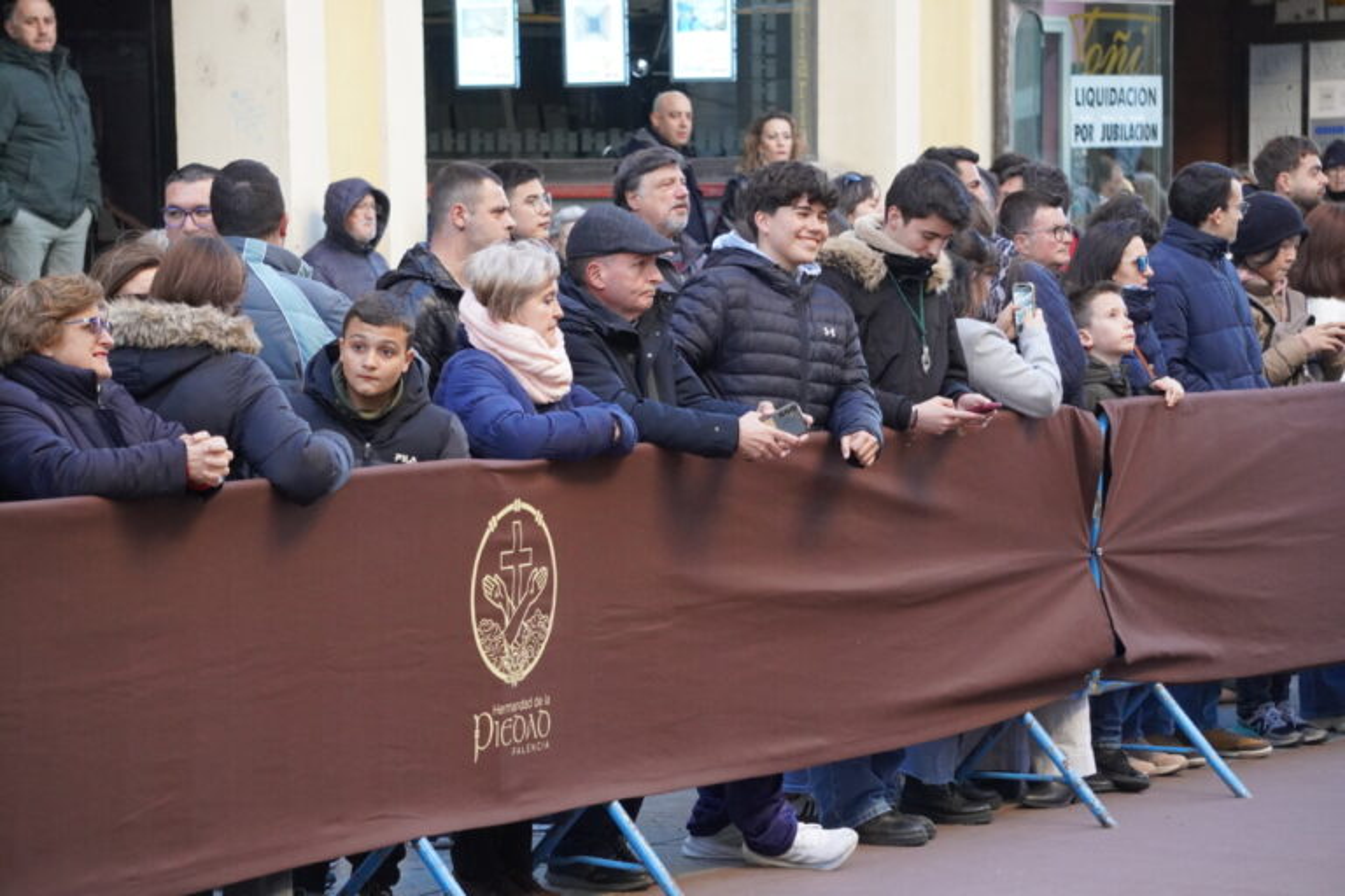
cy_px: 448
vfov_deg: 8.8
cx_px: 672
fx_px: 5828
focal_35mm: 156
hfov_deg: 13.2
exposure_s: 1/200
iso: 2000
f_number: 5.6
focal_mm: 104
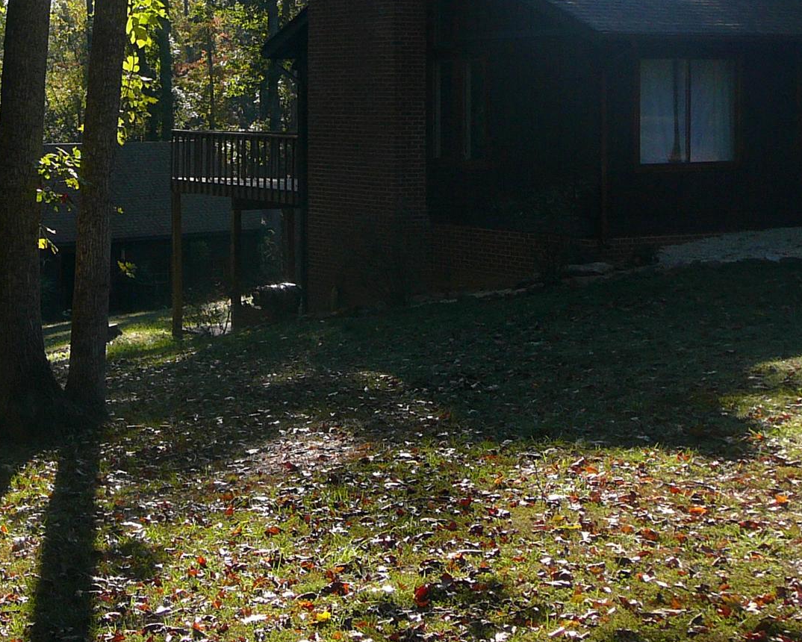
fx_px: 1900
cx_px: 128
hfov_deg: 23.4
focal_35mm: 80
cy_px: 149
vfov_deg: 19.0
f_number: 3.2
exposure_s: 1/320
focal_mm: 6.4
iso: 80
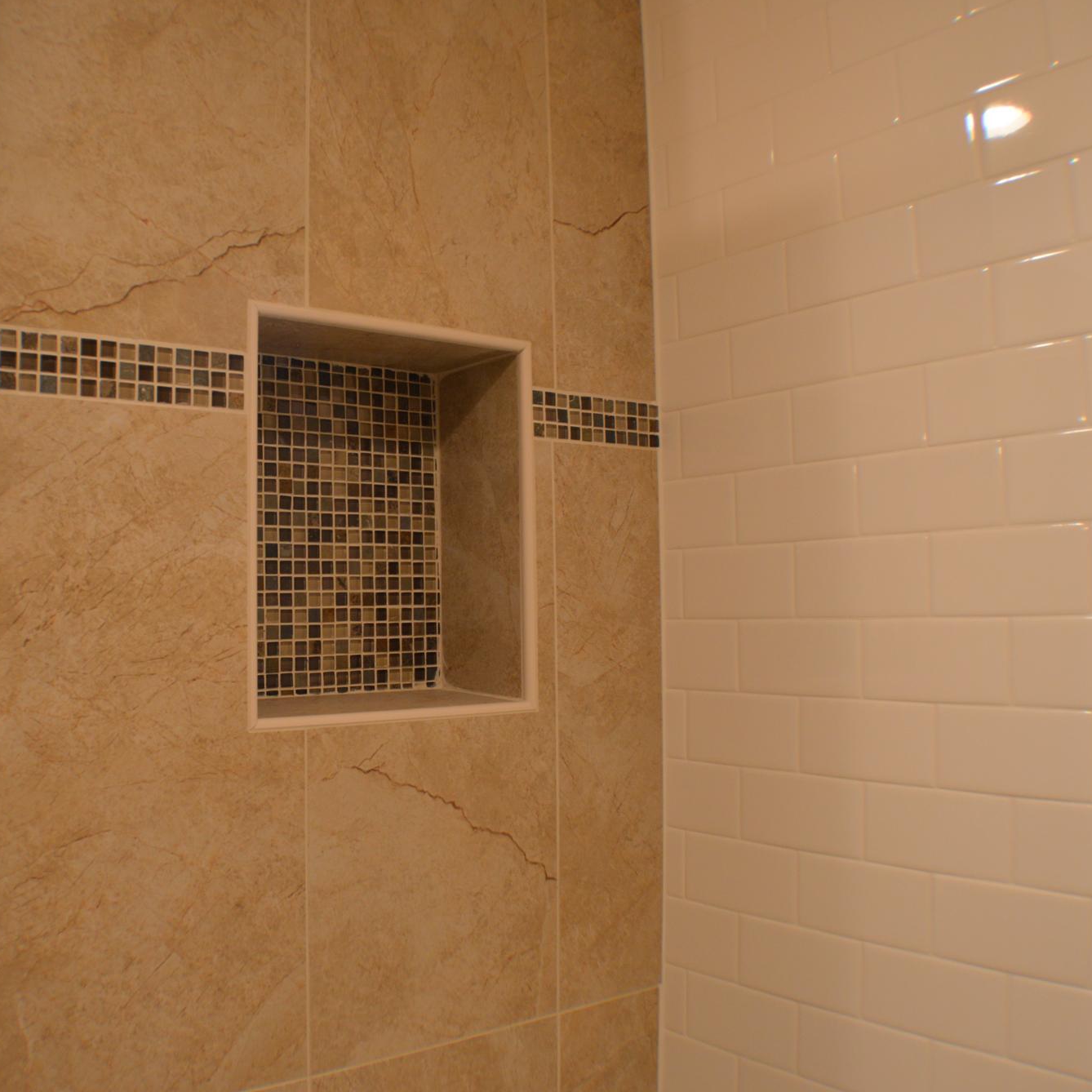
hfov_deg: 42.5
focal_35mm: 39
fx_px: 1392
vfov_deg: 42.8
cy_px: 537
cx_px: 408
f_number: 3.5
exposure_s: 1/60
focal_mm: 20
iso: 450
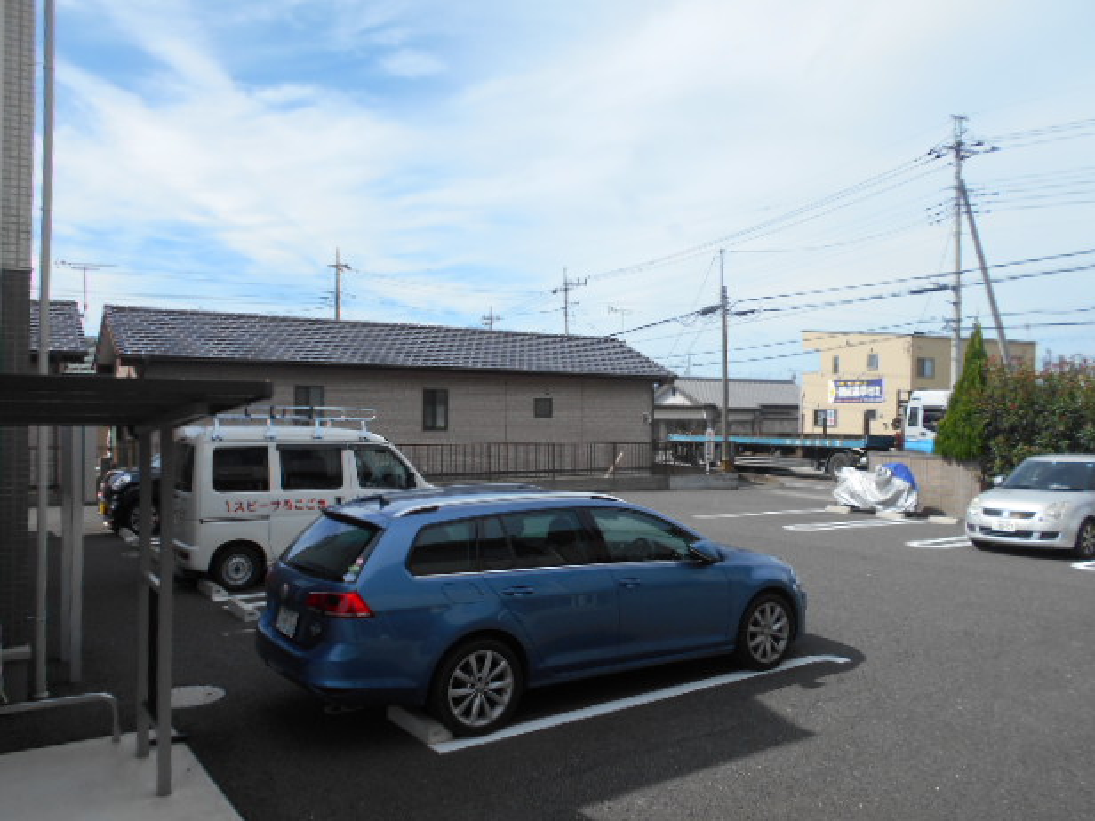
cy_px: 410
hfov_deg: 65.3
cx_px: 540
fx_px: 854
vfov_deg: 51.4
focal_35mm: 27
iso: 80
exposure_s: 1/1000
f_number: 3.2
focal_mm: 4.6
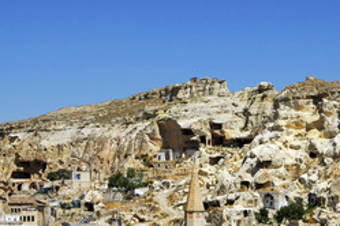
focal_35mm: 76
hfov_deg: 26.6
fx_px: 718
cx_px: 197
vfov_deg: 17.8
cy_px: 182
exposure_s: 1/400
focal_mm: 30
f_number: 10
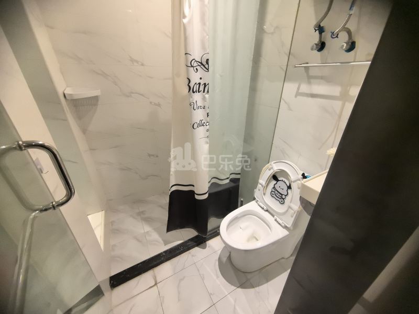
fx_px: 157
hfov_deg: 106.2
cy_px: 157
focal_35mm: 13
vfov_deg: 89.9
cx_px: 210
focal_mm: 1.95
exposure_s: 1/33.3
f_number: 2.2
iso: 400
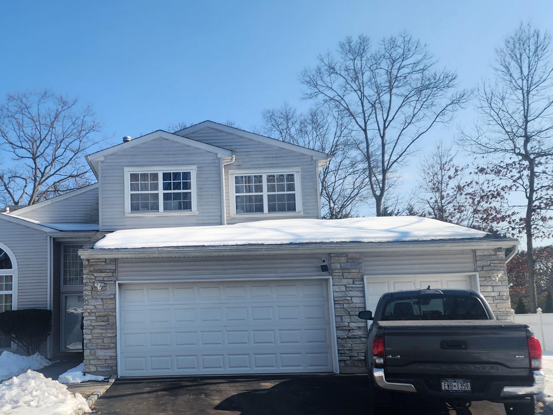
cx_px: 170
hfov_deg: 52.6
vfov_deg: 41.5
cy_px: 261
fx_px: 543
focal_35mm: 34
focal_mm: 6.4
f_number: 1.8
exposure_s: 1/1013
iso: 12
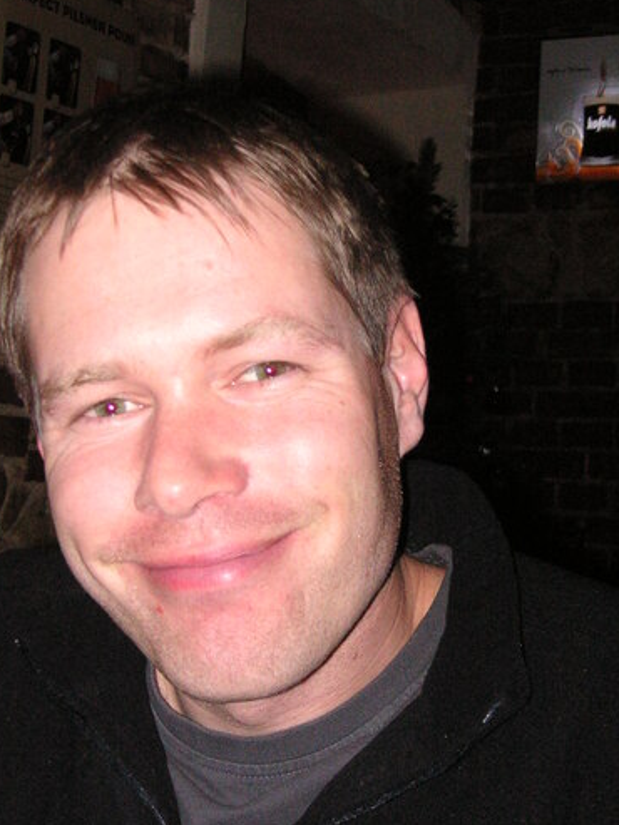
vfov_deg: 32.2
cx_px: 331
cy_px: 403
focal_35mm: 60
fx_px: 1430
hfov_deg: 24.4
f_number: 2.8
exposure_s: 1/45
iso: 160
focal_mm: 6.1
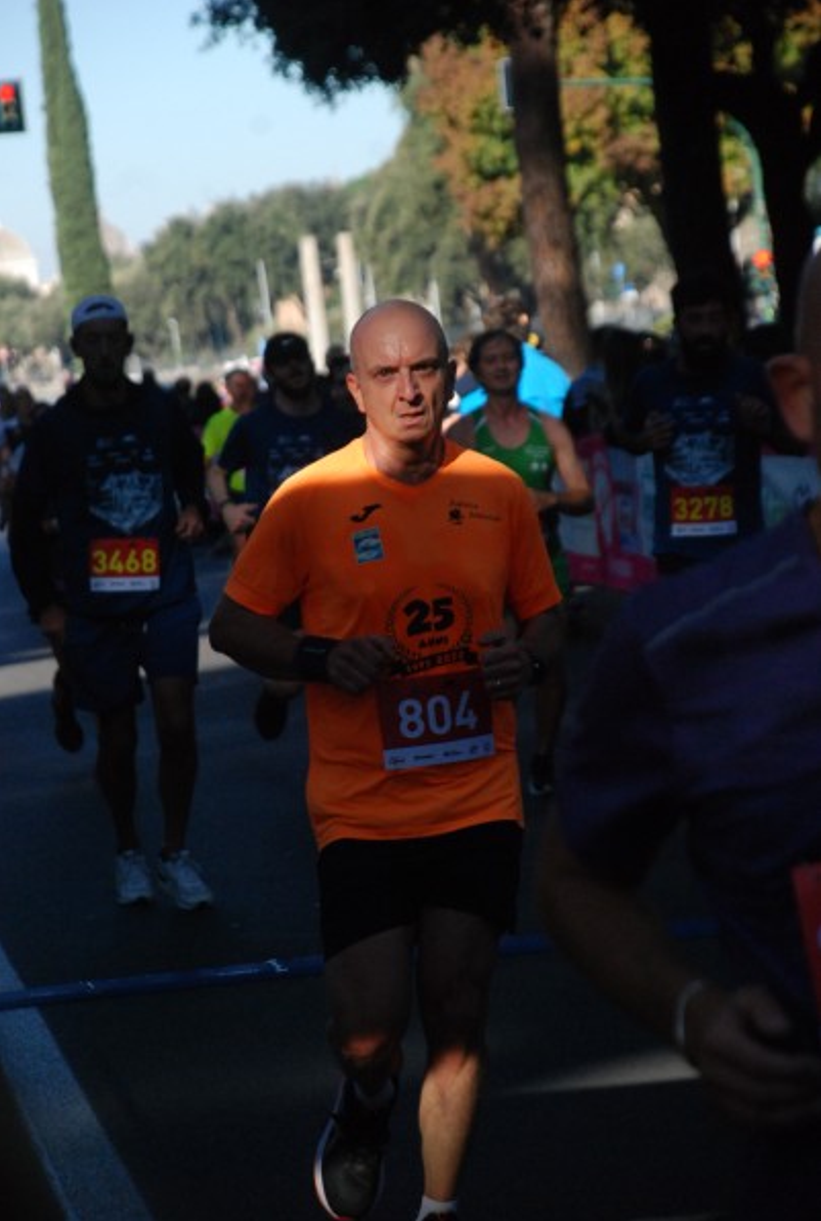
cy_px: 610
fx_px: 5744
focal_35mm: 169
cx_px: 410
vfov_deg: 12.1
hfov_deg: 8.2
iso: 1000
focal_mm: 112
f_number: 6.3
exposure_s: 1/1600
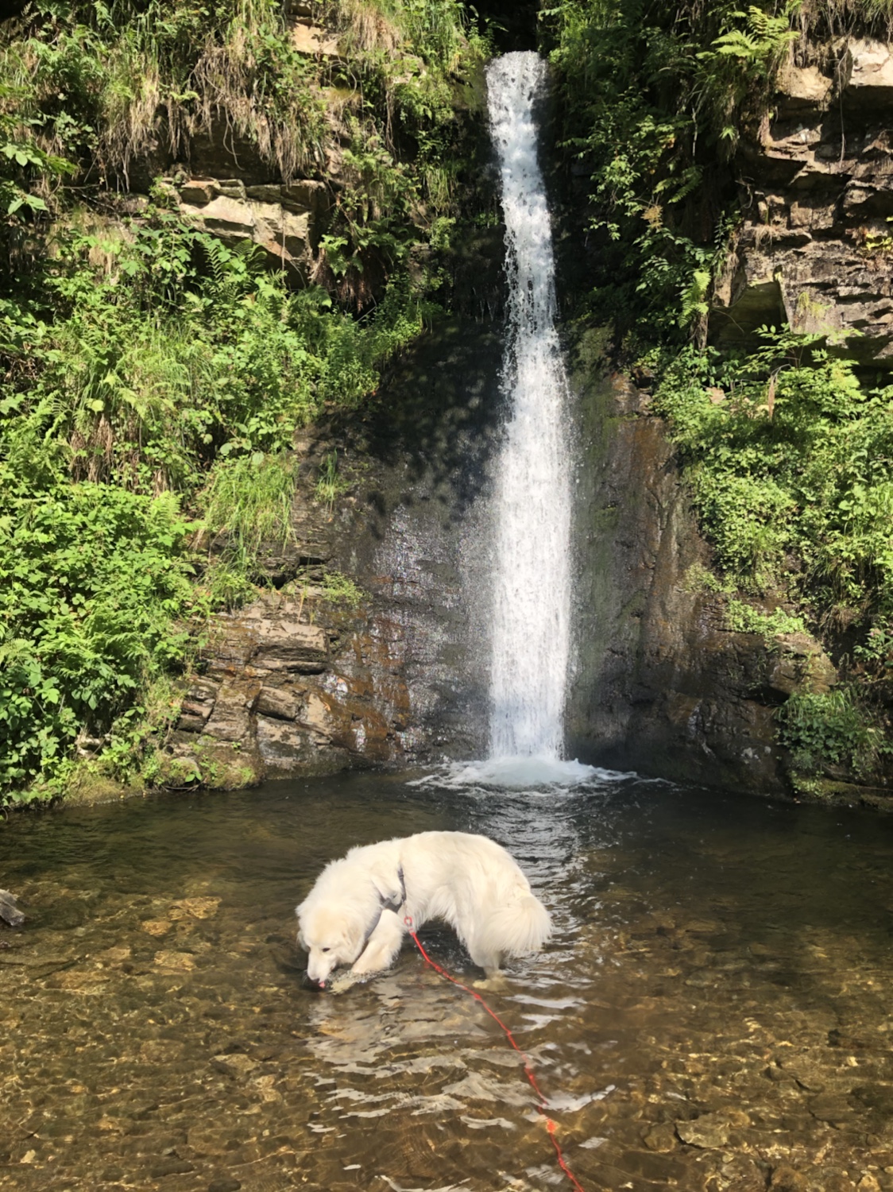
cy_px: 596
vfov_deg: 63.5
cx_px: 446
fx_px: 964
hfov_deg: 49.7
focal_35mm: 28
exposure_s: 1/571
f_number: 1.8
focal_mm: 3.99
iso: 20
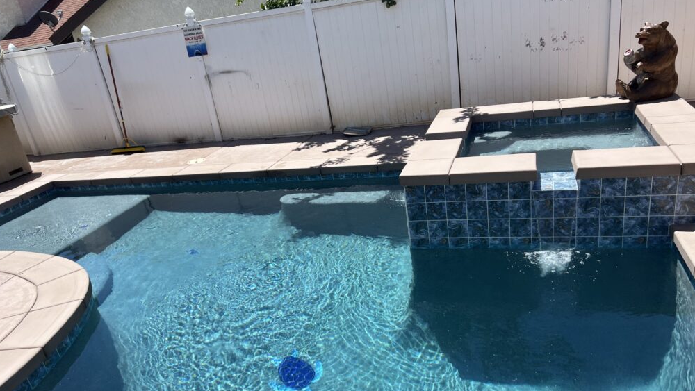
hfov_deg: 66.1
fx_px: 535
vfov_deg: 40.1
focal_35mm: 29
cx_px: 345
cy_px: 230
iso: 50
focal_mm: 5.7
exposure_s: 1/3165
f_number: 1.5
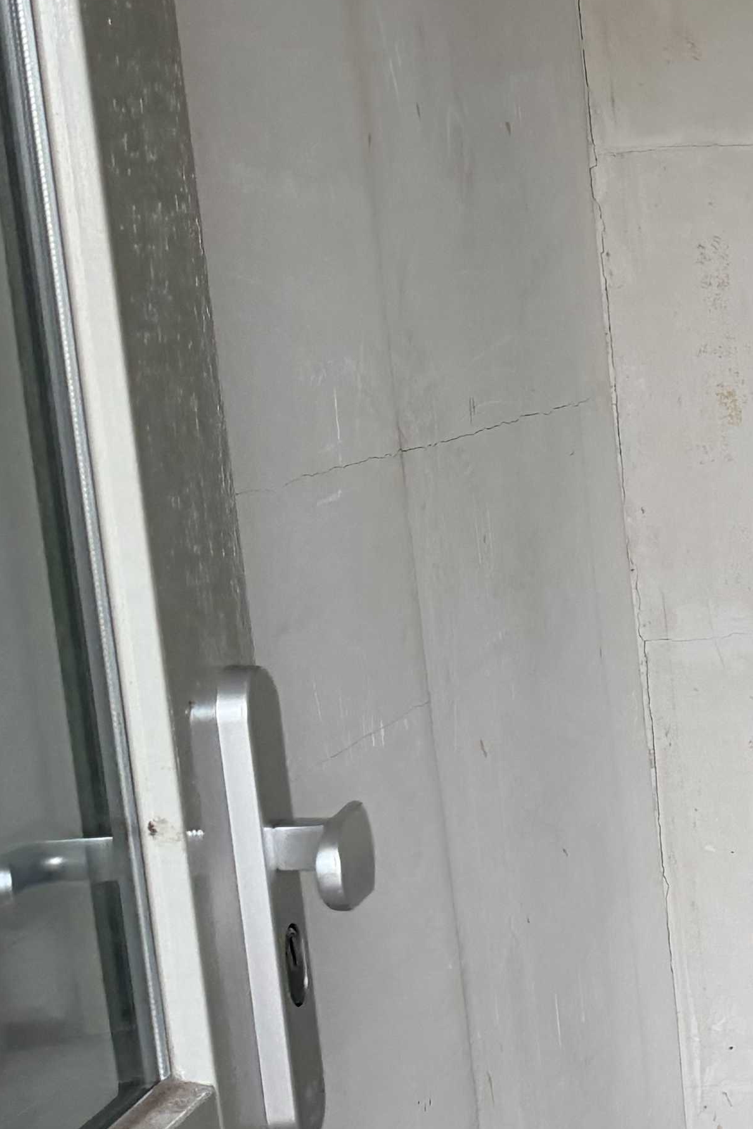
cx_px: 1315
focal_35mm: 80
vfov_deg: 25.3
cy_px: 736
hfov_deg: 15.0
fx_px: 2510
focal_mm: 6.76
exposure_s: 1/121
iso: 200
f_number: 1.78
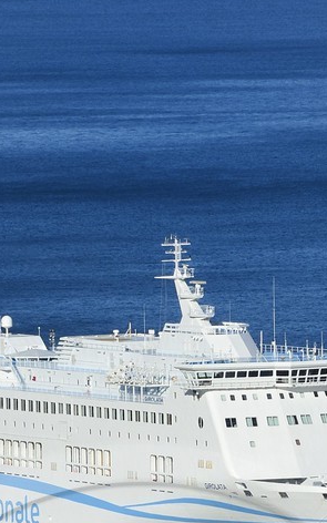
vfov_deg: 3.0
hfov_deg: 1.9
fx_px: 9853
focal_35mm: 691
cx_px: 141
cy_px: 789
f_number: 16
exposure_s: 1/320
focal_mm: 200
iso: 200
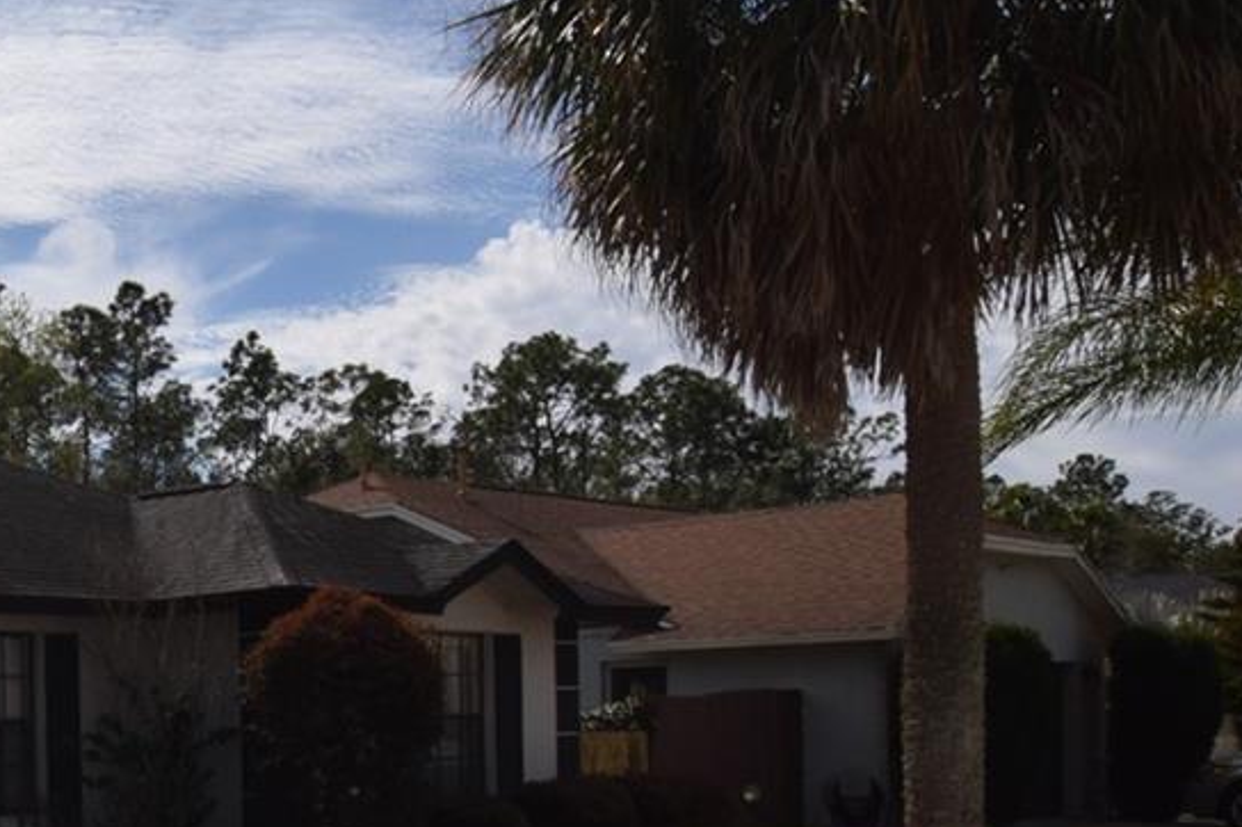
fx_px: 1749
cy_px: 761
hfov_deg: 32.4
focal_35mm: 51
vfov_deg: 25.7
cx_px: -247
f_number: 16
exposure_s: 1/200
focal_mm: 11.5
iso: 100
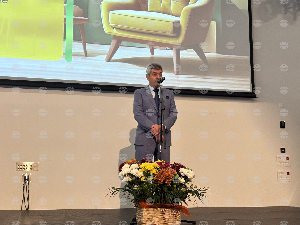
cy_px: 112
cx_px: 150
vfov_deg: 28.0
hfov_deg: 36.8
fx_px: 451
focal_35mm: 52
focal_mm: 5.96
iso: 125
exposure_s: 1/60
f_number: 1.6
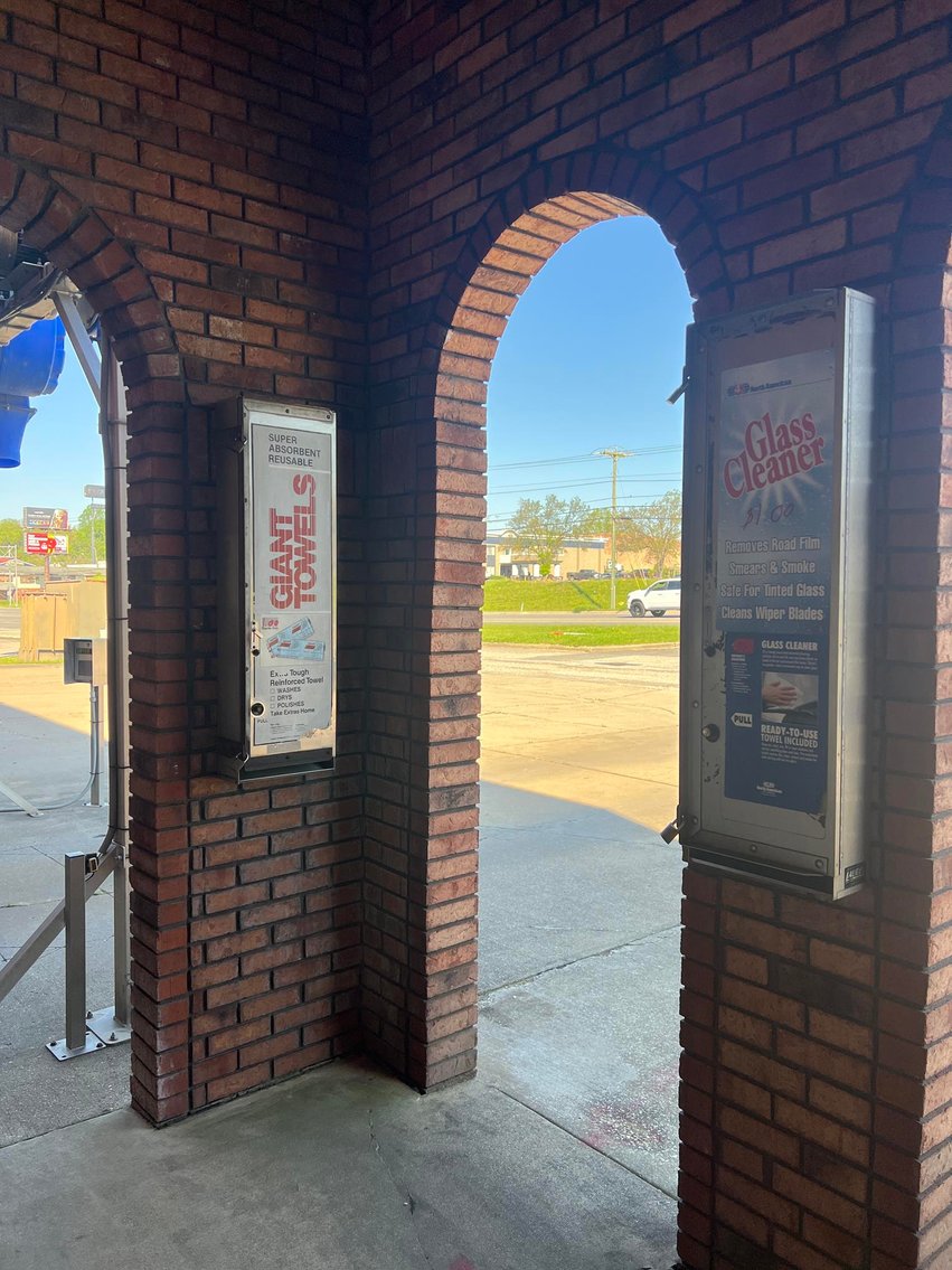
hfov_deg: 53.1
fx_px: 954
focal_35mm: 26
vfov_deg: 67.3
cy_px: 635
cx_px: 476
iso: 50
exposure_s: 1/733
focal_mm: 5.7
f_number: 1.5
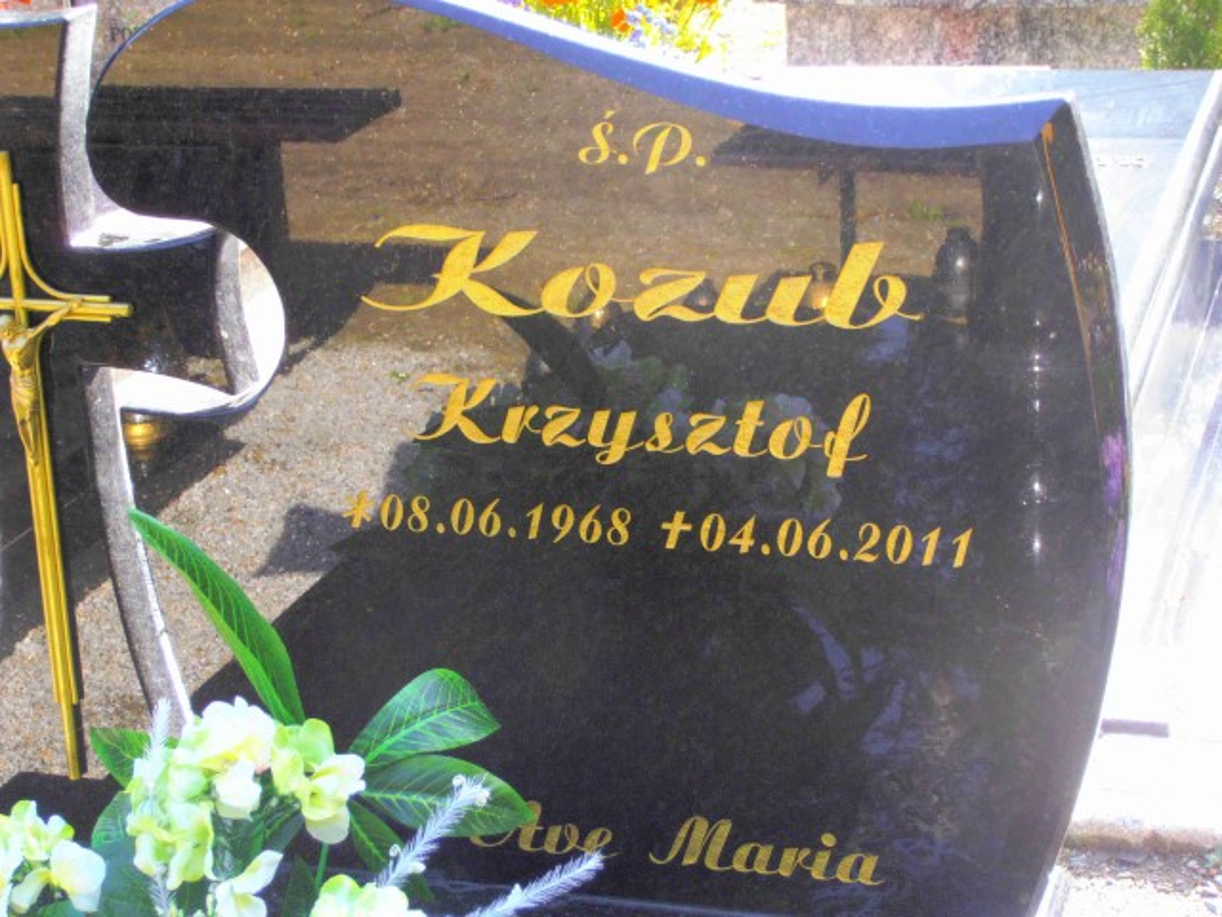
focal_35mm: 88
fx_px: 3107
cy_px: 458
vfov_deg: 16.8
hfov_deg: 22.3
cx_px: 611
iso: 125
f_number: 5.1
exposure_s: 1/60
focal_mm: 15.51
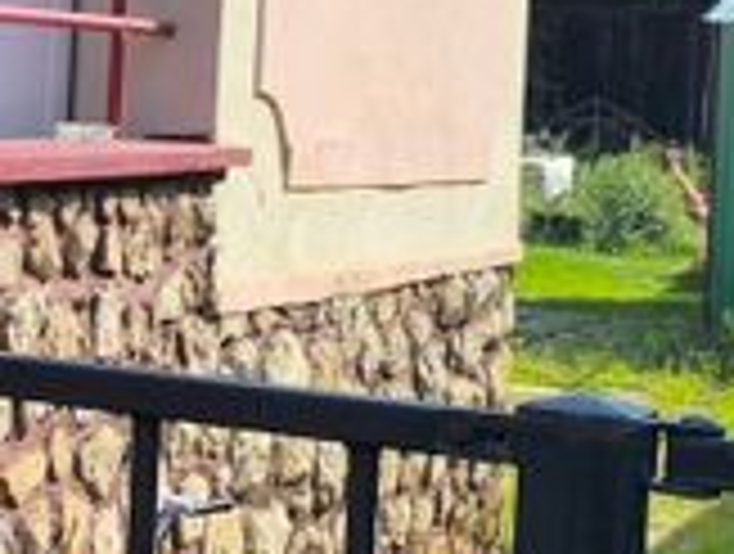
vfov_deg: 13.8
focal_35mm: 107
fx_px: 2274
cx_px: -847
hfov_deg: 14.4
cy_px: 104
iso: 50
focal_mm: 6.14
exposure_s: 1/813
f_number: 1.65
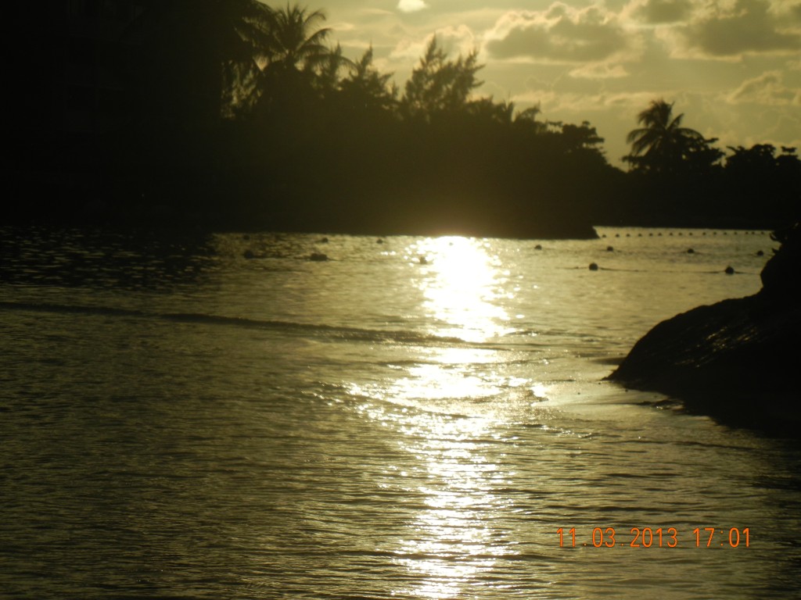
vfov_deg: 11.1
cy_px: 300
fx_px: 3078
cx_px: 400
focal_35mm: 133
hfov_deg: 14.8
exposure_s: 1/2000
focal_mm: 24
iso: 160
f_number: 9.2
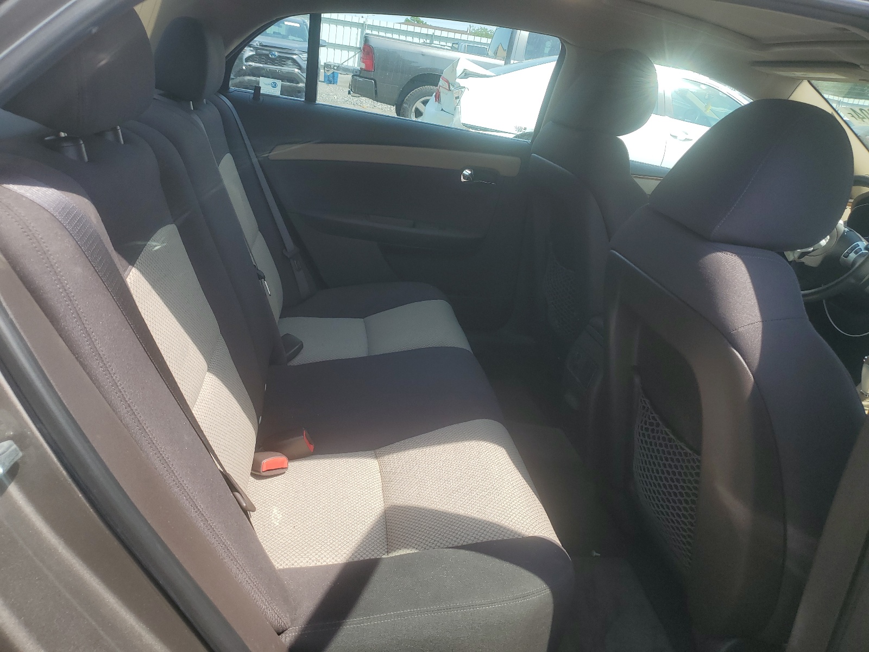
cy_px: 326
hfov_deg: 67.3
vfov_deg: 53.1
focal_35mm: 26
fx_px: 653
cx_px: 434
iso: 50
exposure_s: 1/1111
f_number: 1.5
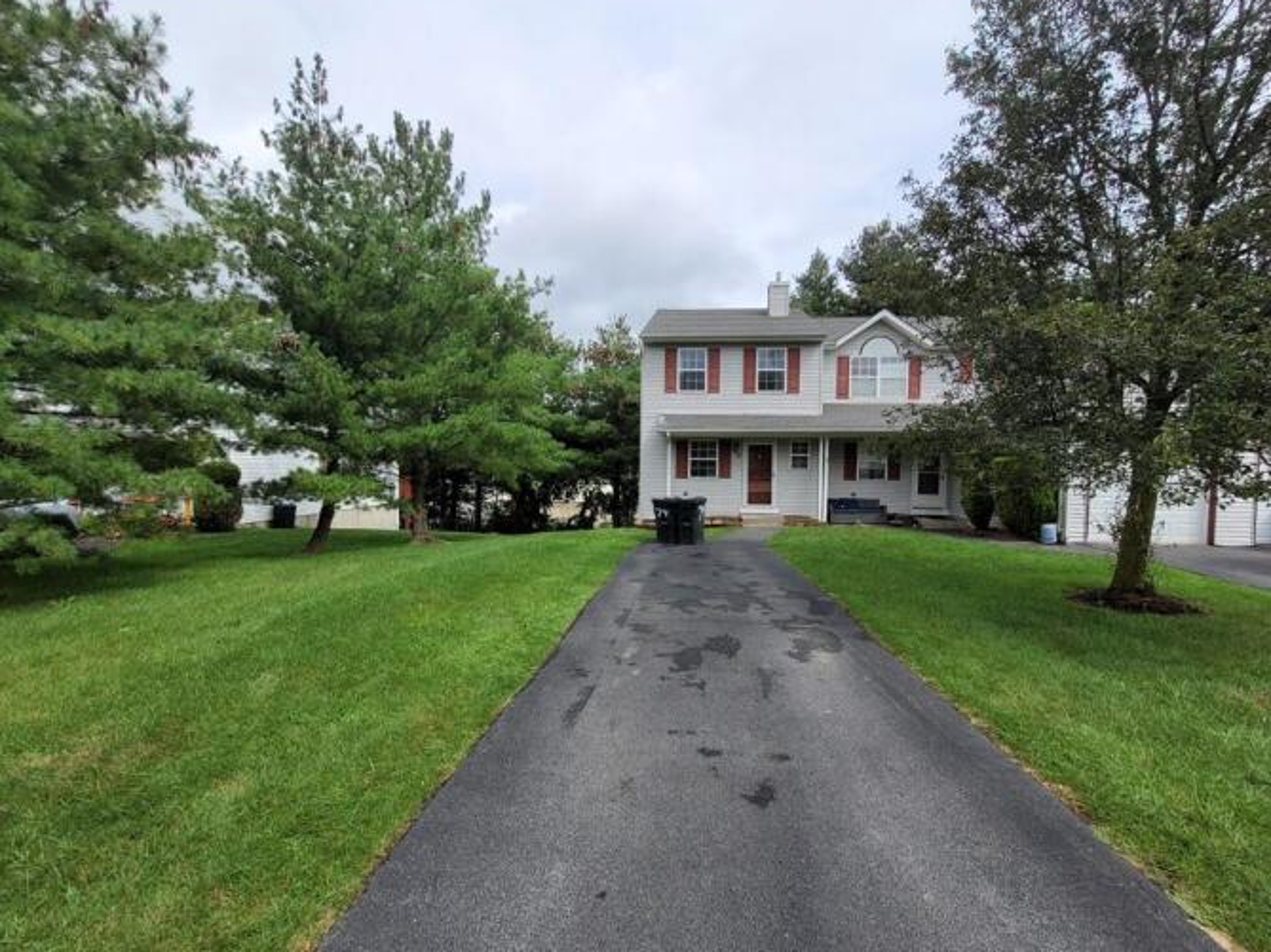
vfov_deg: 85.6
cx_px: 652
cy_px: 492
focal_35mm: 14
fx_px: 514
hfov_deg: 102.1
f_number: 2.2
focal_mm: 1.74
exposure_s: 1/1488
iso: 40
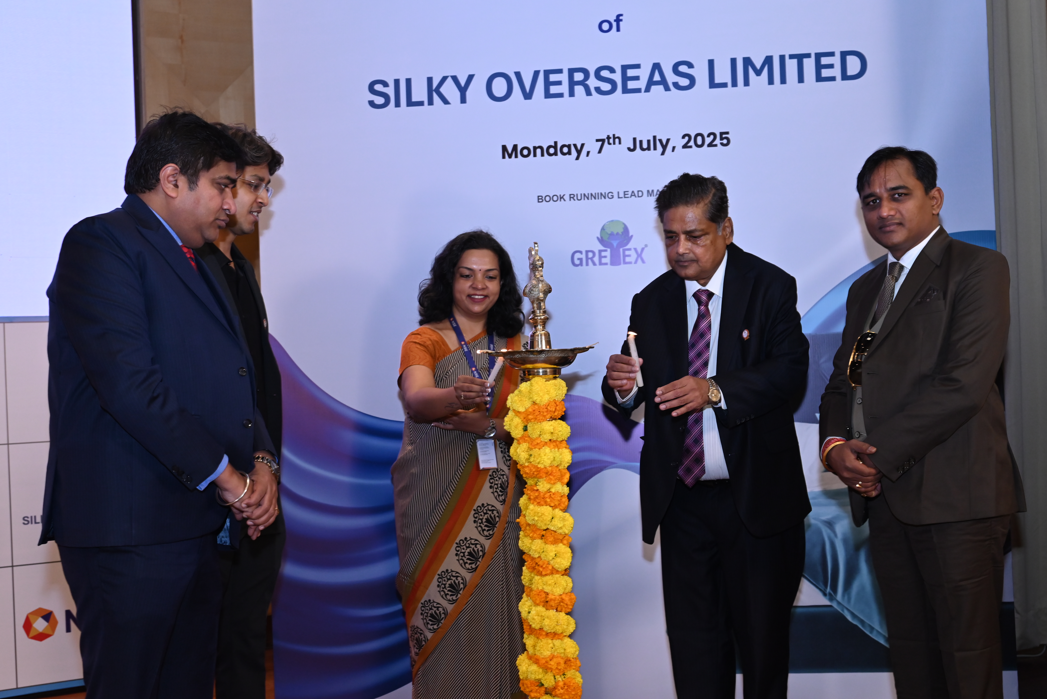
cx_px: 524
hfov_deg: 44.5
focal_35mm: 44
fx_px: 1280
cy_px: 350
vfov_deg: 30.5
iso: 1600
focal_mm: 44
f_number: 5.6
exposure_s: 1/125
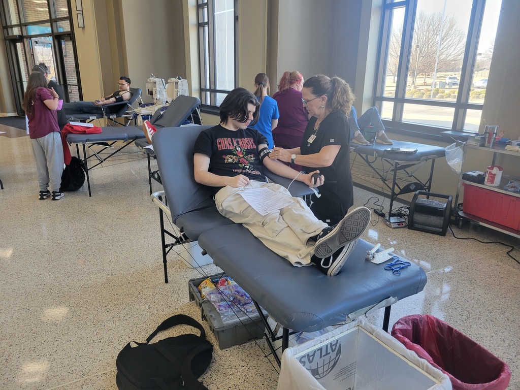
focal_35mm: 26
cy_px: 195
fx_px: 391
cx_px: 260
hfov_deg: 67.3
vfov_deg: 53.1
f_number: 1.8
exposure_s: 1/120
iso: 160
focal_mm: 5.4
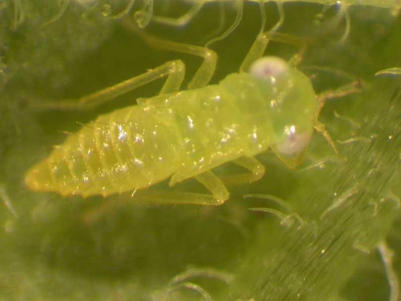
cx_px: 202
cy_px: 151
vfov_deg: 18.2
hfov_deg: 24.1
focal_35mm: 81
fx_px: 939
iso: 100
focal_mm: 16.6
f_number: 3.5
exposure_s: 1/5.8
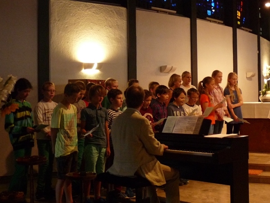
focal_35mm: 51
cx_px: 135
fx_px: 398
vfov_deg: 28.6
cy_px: 102
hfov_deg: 37.5
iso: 400
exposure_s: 1/10
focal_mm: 6.4
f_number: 3
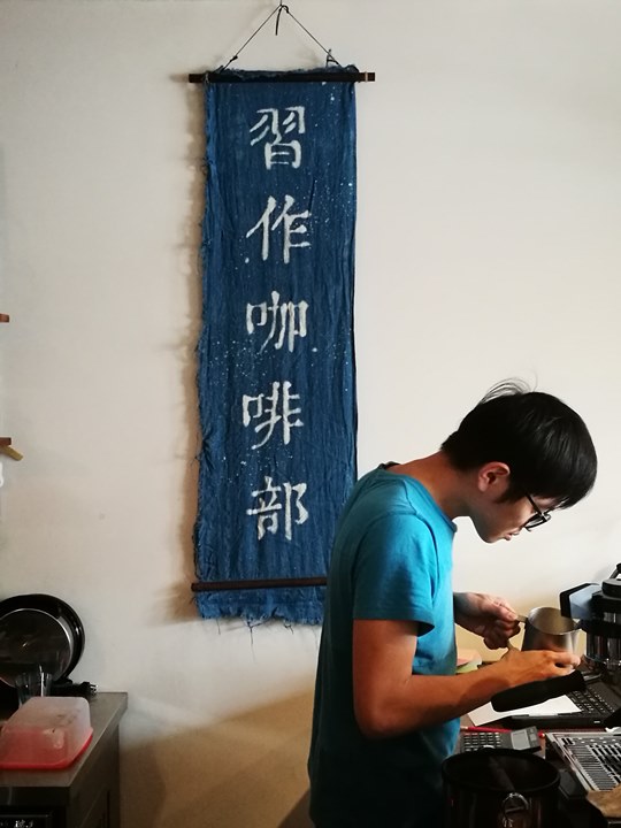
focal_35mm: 44
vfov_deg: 42.9
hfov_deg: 32.9
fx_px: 1052
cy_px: 414
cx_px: 310
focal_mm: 4.5
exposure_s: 1/24
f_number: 2.2
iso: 400
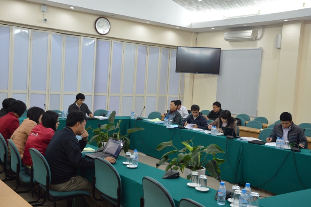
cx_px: 156
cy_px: 104
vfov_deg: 31.9
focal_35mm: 42
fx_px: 363
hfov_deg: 46.4
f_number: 5.6
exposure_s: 1/15
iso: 400
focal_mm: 28
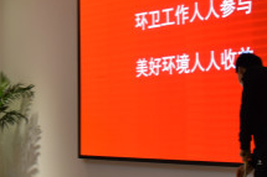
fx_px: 697
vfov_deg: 14.5
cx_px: -10
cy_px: 76
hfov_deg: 20.9
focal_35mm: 94
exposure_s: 1/100
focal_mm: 18
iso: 800
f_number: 5
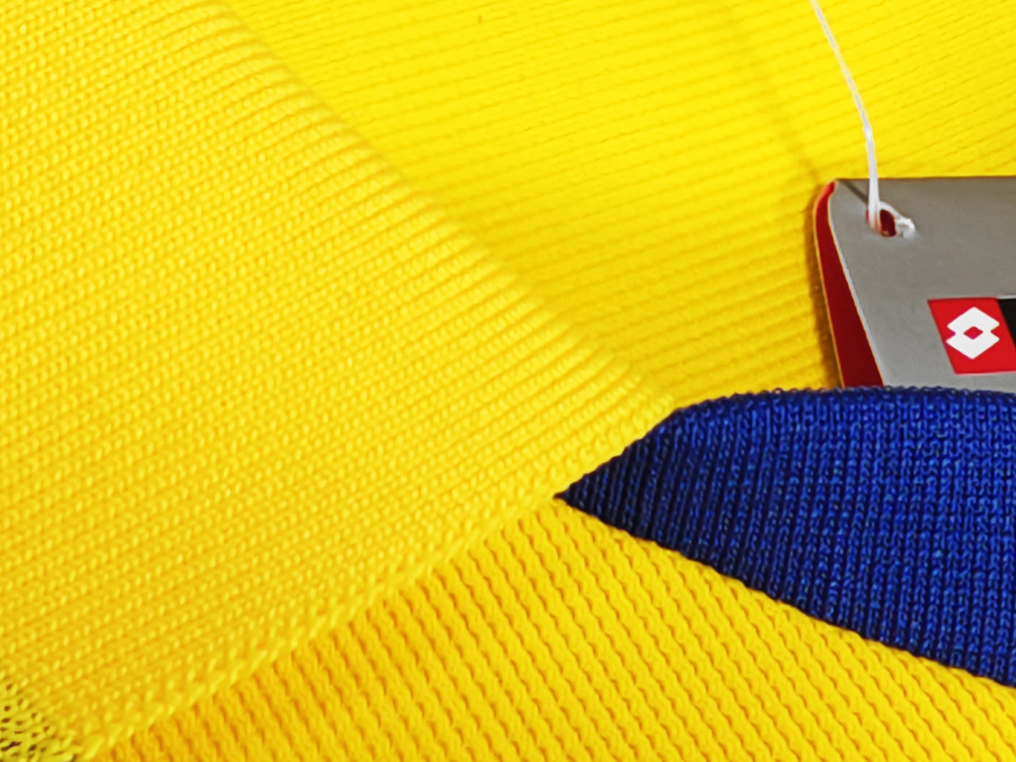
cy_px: -359
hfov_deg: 24.9
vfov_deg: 17.2
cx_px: 316
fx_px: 2290
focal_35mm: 78
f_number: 2.2
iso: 119
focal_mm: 2.59
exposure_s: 1/50
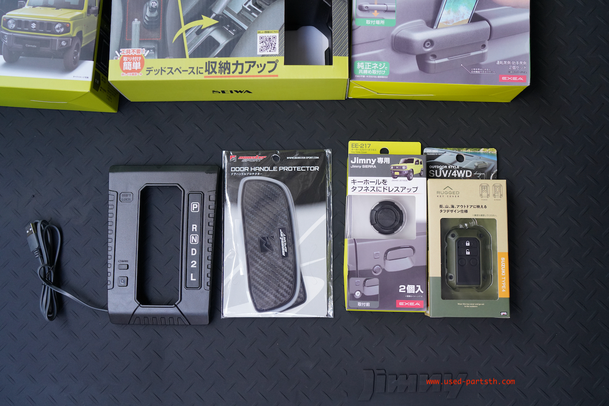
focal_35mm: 35
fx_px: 592
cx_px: 304
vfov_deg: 37.9
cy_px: 203
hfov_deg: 54.4
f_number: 3.5
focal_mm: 35
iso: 1600
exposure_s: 1/250
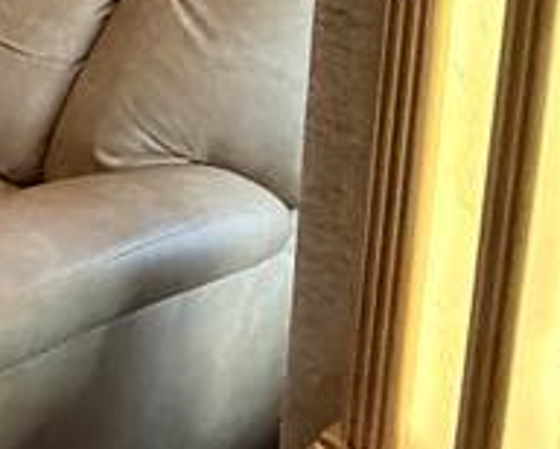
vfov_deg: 17.6
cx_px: -388
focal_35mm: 71
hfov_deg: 20.6
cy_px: -350
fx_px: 1178
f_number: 2.2
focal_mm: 2.22
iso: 800
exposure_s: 1/60
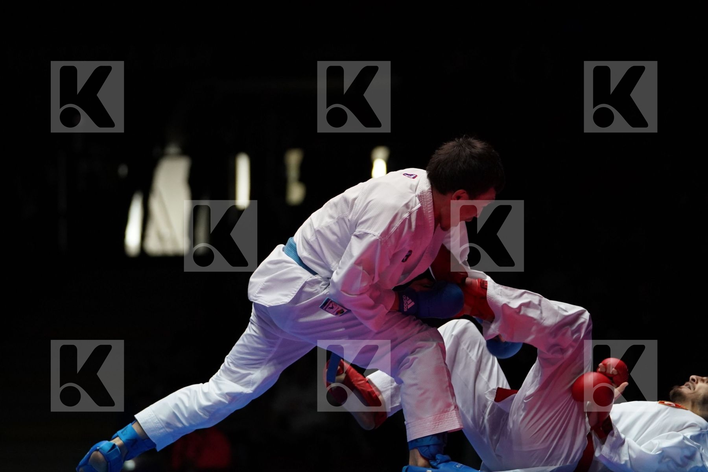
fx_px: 3677
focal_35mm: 187
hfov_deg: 11.0
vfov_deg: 7.3
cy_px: 236
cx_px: 354
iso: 2500
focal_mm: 125
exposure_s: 1/1000
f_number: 2.8
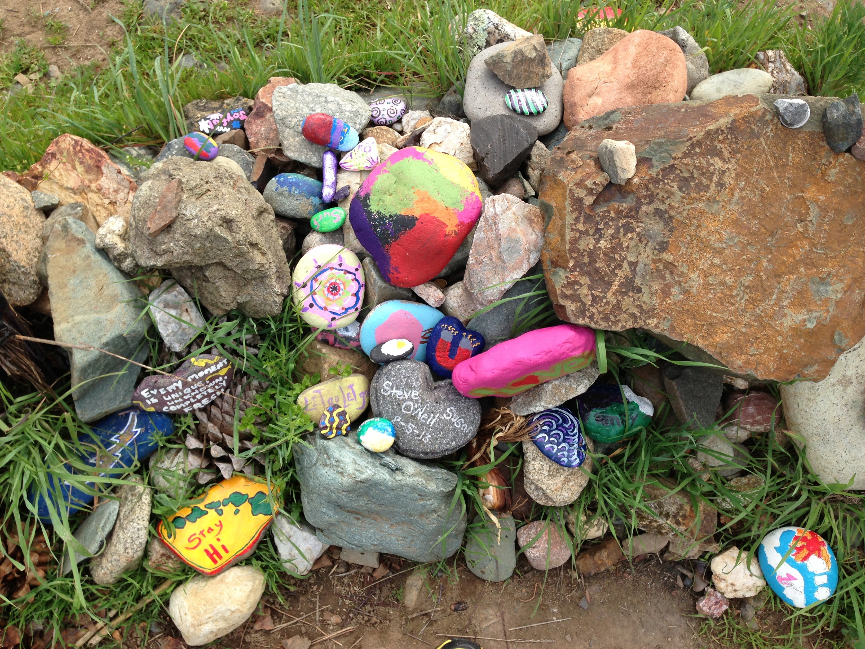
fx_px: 825
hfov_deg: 55.4
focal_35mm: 33
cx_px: 432
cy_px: 324
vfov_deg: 42.9
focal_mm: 4.13
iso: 50
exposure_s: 1/531
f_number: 2.4
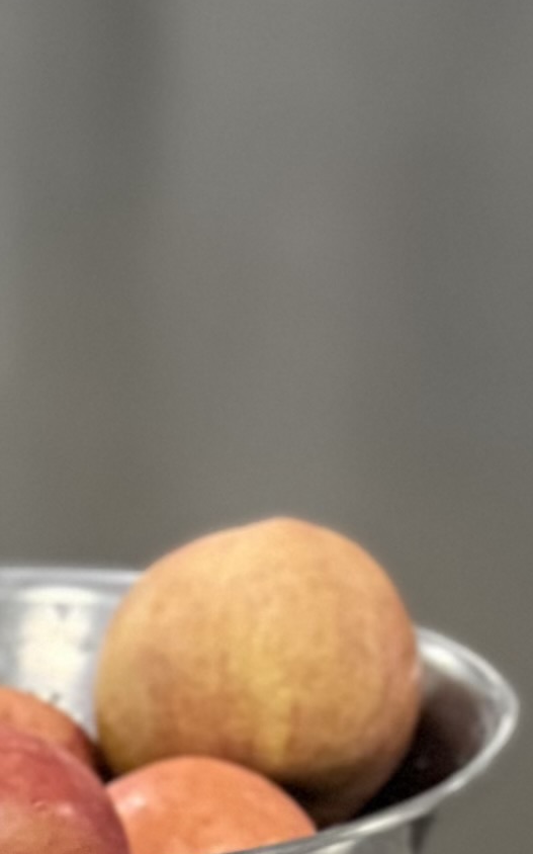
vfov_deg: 5.3
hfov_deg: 3.3
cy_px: -611
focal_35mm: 390
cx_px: 1497
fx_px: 9070
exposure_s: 1/60
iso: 160
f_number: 2.8
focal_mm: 9
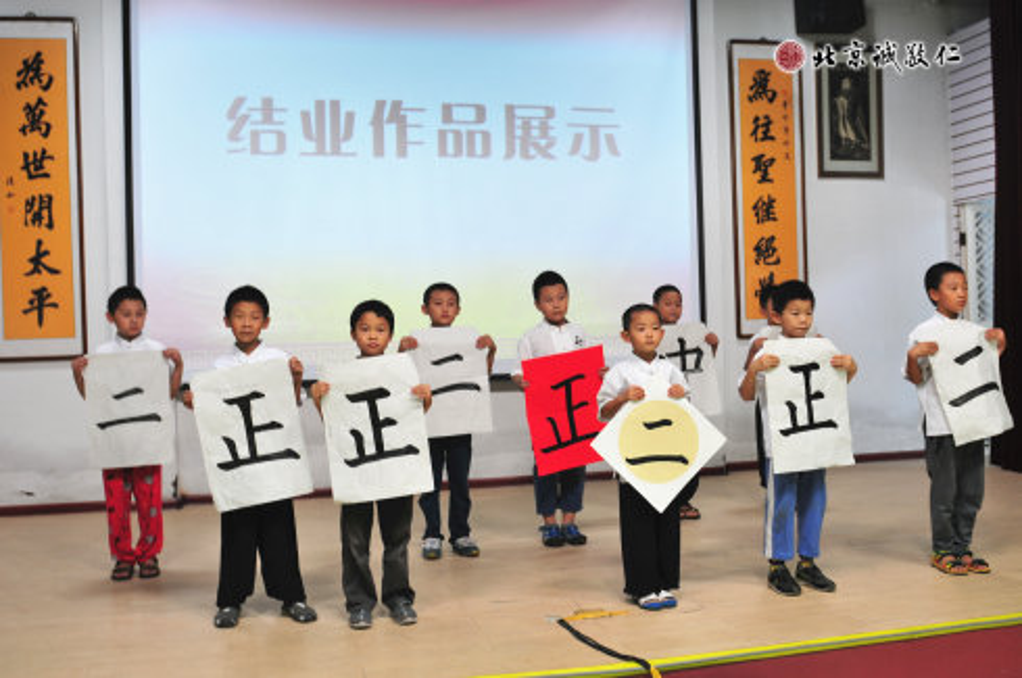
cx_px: 511
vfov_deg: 36.8
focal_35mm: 36
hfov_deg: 53.2
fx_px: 1020
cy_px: 339
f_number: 3.2
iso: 200
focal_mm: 24
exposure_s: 1/40
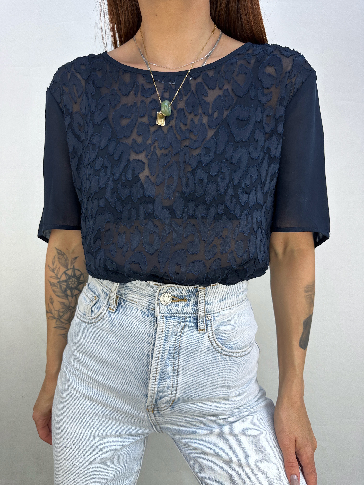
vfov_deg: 71.6
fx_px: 336
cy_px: 242
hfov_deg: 56.8
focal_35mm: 24
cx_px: 182
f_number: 1.78
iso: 80
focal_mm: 6.86
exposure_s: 1/529
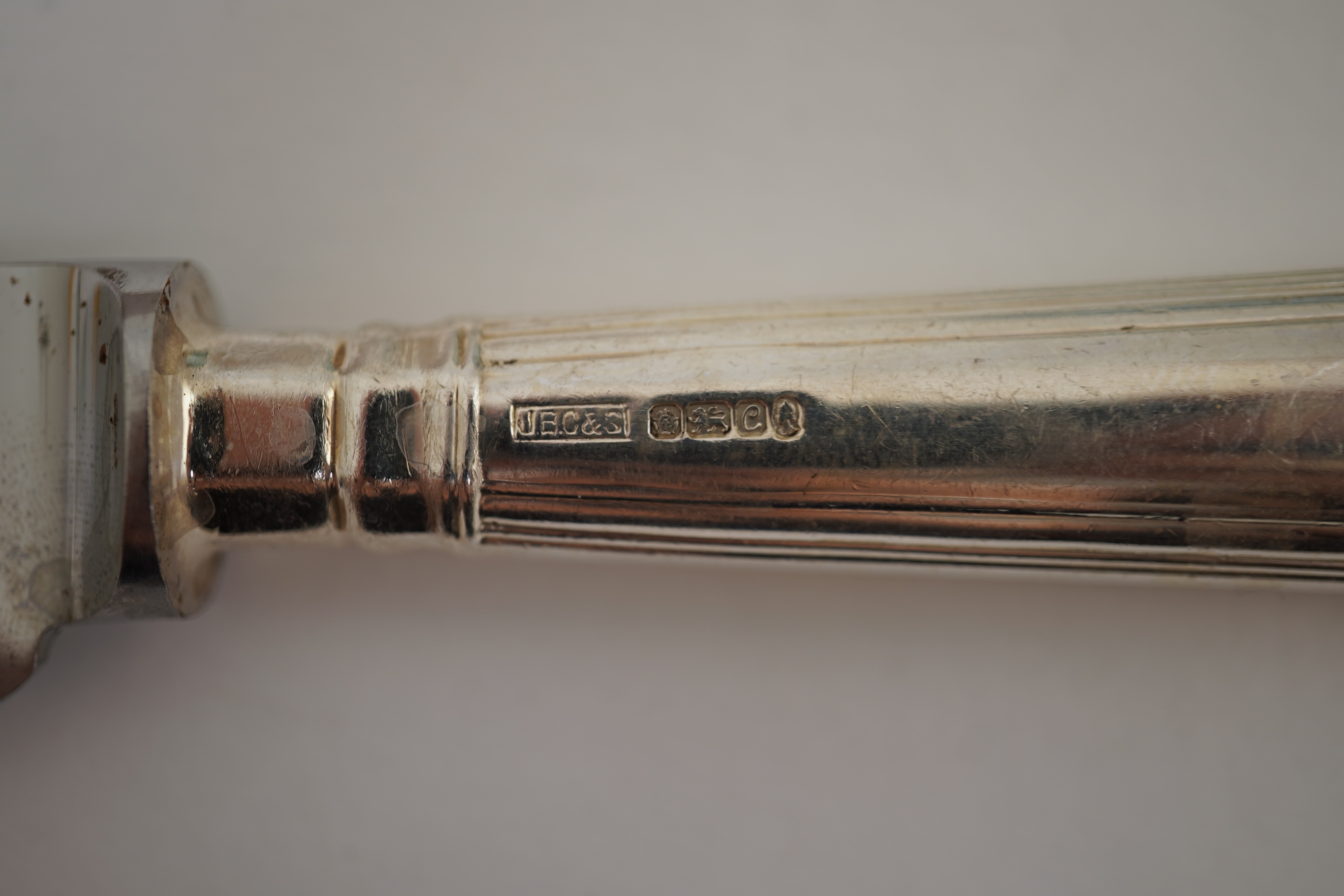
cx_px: 672
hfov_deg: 43.6
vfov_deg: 29.9
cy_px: 448
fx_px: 1680
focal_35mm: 45
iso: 100
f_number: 4
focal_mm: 30
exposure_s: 1/30
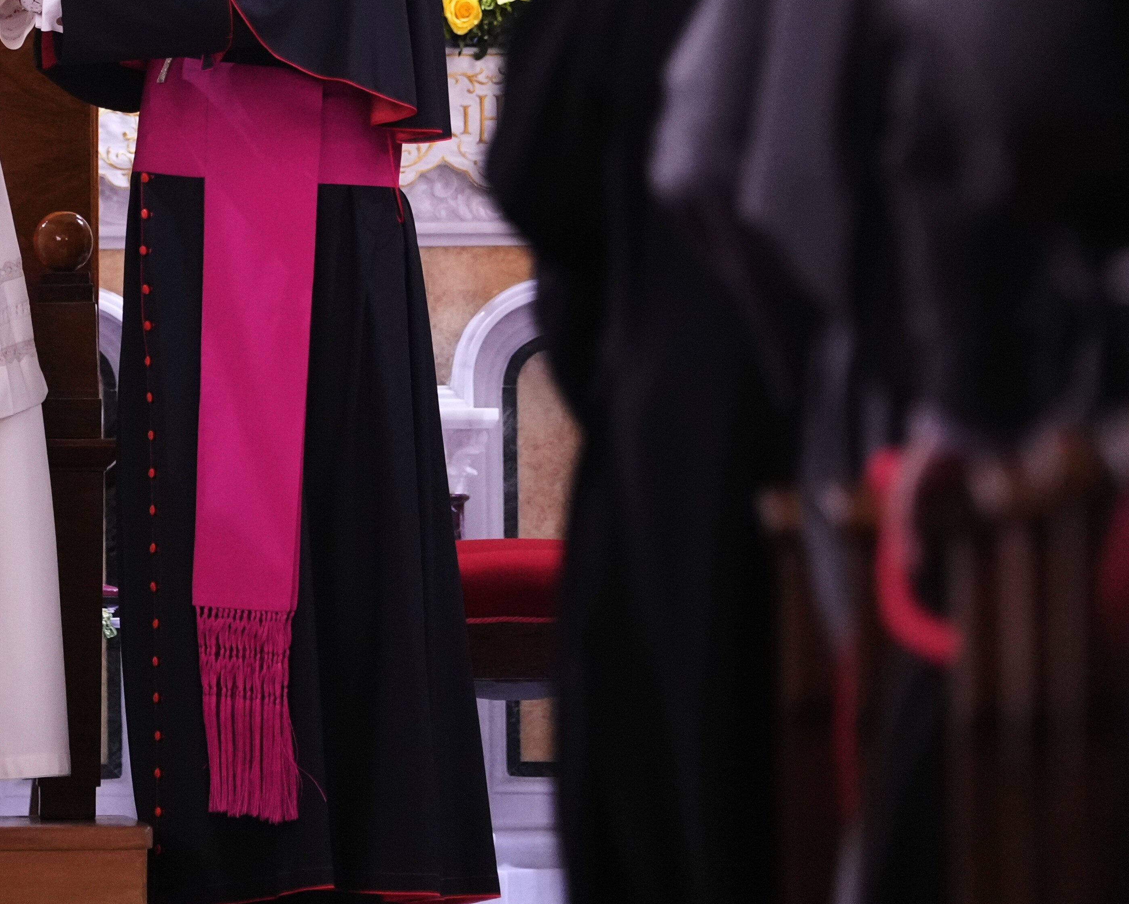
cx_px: 97
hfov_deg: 3.3
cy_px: -31
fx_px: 19414
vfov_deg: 2.7
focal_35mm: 581
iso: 3200
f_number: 2.8
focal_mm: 200
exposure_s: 1/200
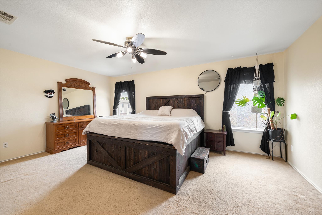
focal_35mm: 14
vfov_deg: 81.2
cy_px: 108
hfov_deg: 104.2
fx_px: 125
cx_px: 161
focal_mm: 14
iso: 400
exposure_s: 1/1.67
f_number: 8
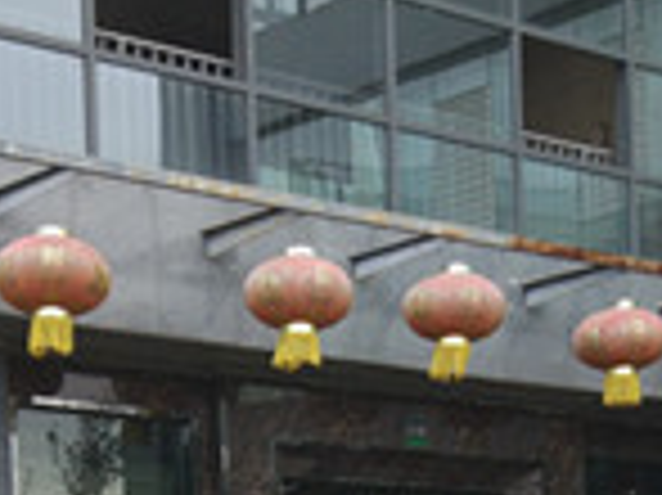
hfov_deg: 18.7
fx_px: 2006
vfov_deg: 13.2
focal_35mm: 105
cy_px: 760
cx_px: 360
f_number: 2
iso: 148
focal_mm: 4.26
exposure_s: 1/100
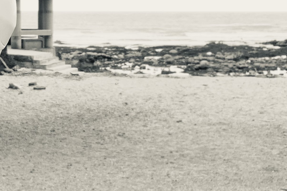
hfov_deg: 23.4
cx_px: 44
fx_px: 678
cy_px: 36
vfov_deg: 16.0
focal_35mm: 85
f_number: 2.2
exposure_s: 1/121
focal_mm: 2.87
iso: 50
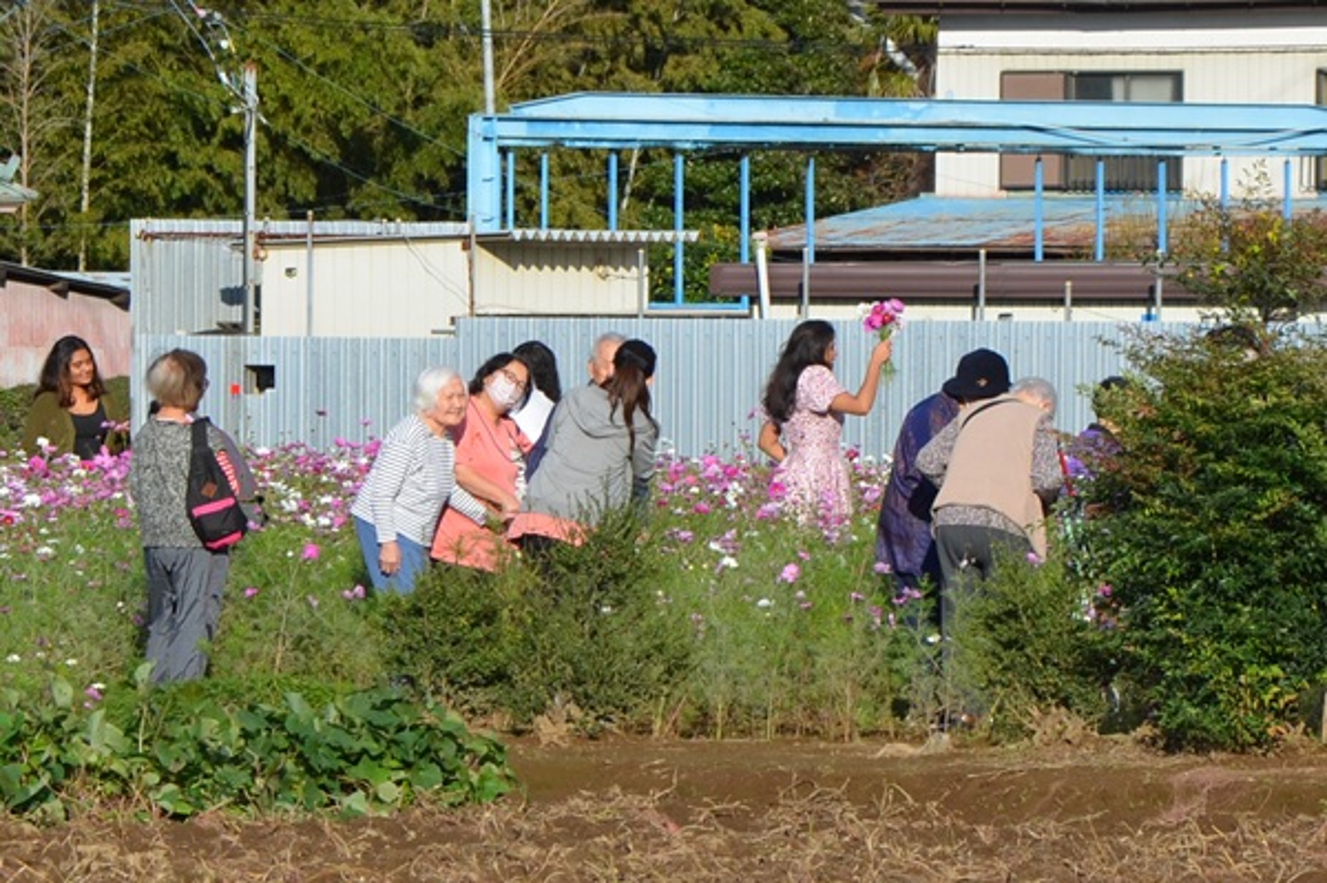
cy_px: 442
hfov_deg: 13.1
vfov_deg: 8.7
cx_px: 664
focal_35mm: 158
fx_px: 5801
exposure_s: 1/350
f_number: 8
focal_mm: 105
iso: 100
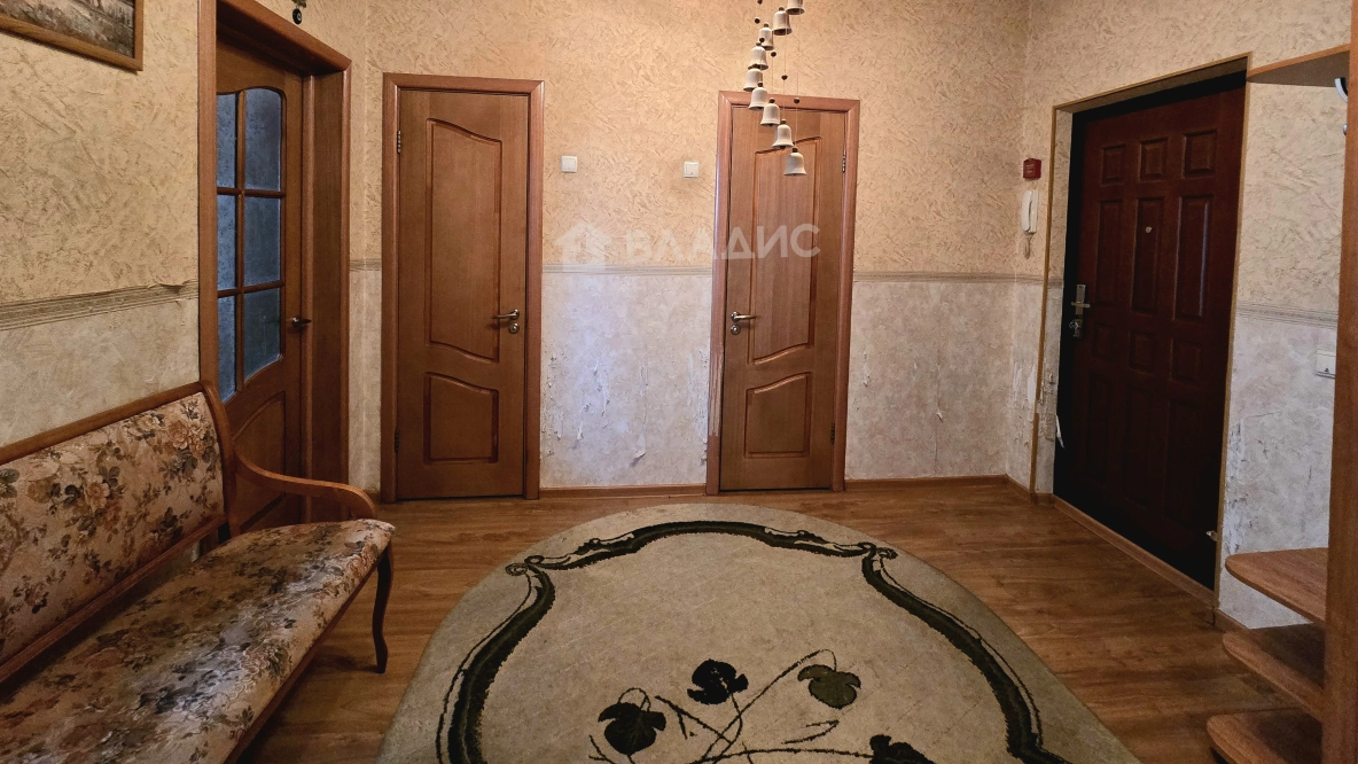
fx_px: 540
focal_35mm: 15
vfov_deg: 68.1
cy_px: 241
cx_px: 688
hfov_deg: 103.0
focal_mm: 2.2
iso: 800
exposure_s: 1/50
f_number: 2.2
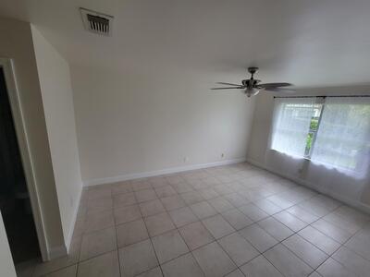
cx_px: 185
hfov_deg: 106.2
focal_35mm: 13
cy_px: 138
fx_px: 139
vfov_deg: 89.9
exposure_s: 1/60
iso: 160
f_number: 2.2
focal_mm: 2.2
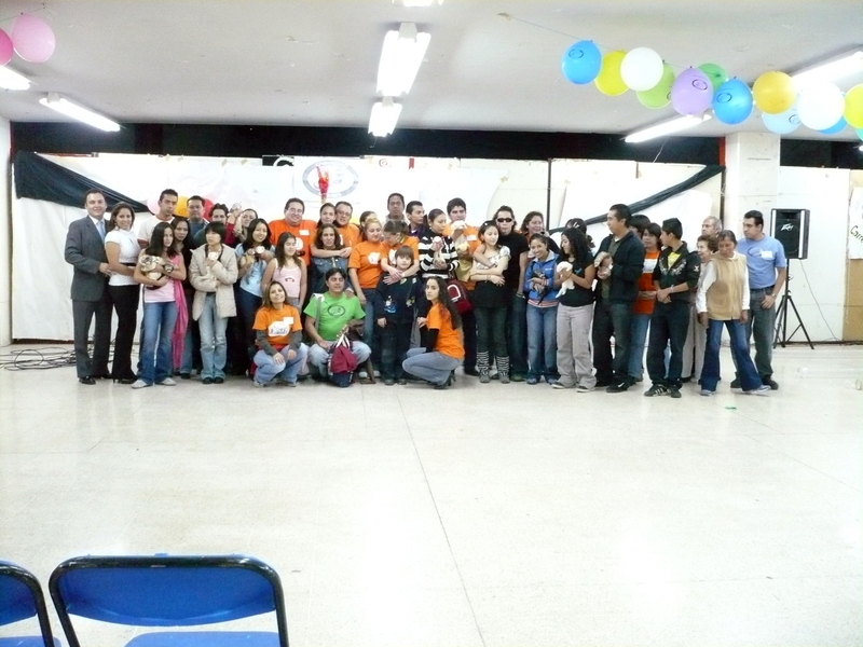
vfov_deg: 40.7
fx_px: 873
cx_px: 432
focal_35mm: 35
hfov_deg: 52.6
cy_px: 324
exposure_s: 1/25
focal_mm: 5.8
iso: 800
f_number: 2.8
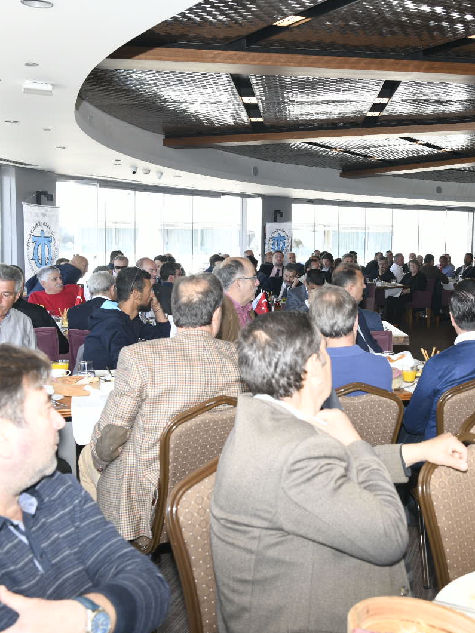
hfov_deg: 30.3
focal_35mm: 47
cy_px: 315
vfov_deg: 40.4
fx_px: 860
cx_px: 362
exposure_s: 1/160
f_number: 5.6
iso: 500
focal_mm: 32
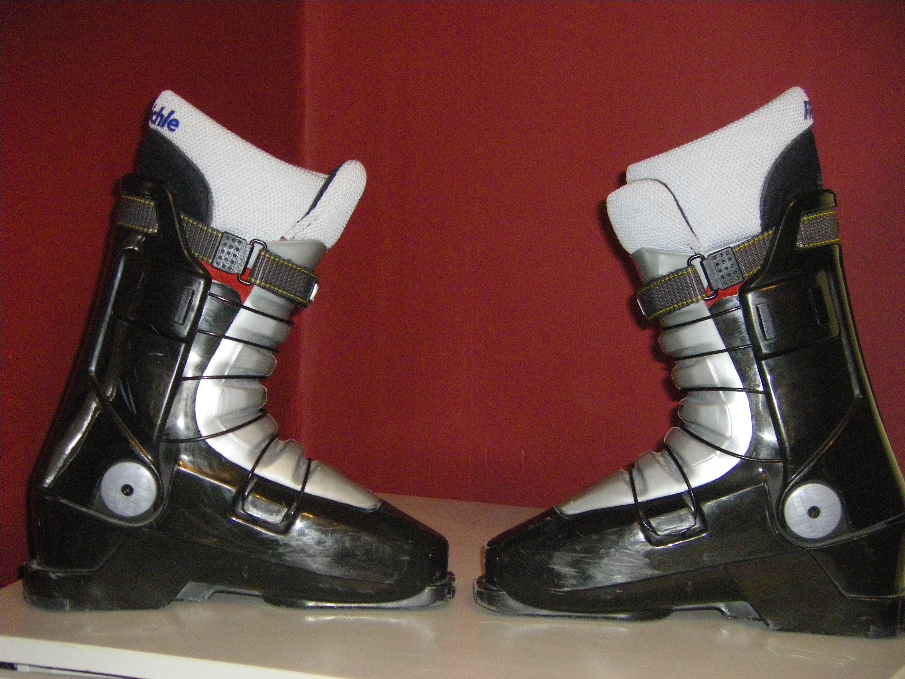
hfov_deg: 31.2
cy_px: 340
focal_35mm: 62
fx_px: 1621
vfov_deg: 23.7
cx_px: 452
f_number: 3.8
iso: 800
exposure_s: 1/60
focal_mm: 10.3
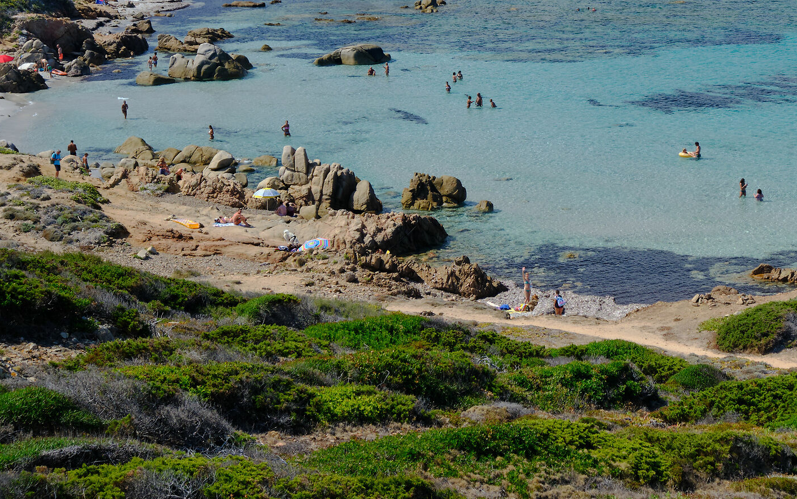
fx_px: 2107
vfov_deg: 13.5
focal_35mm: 97
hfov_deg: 21.2
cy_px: 149
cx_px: 629
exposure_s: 1/100
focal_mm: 37.4
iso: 160
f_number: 8
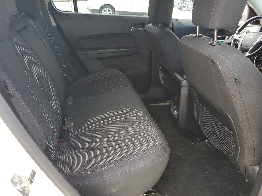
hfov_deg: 63.4
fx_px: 212
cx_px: 123
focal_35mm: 28
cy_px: 93
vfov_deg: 49.7
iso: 50
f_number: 1.5
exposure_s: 1/172
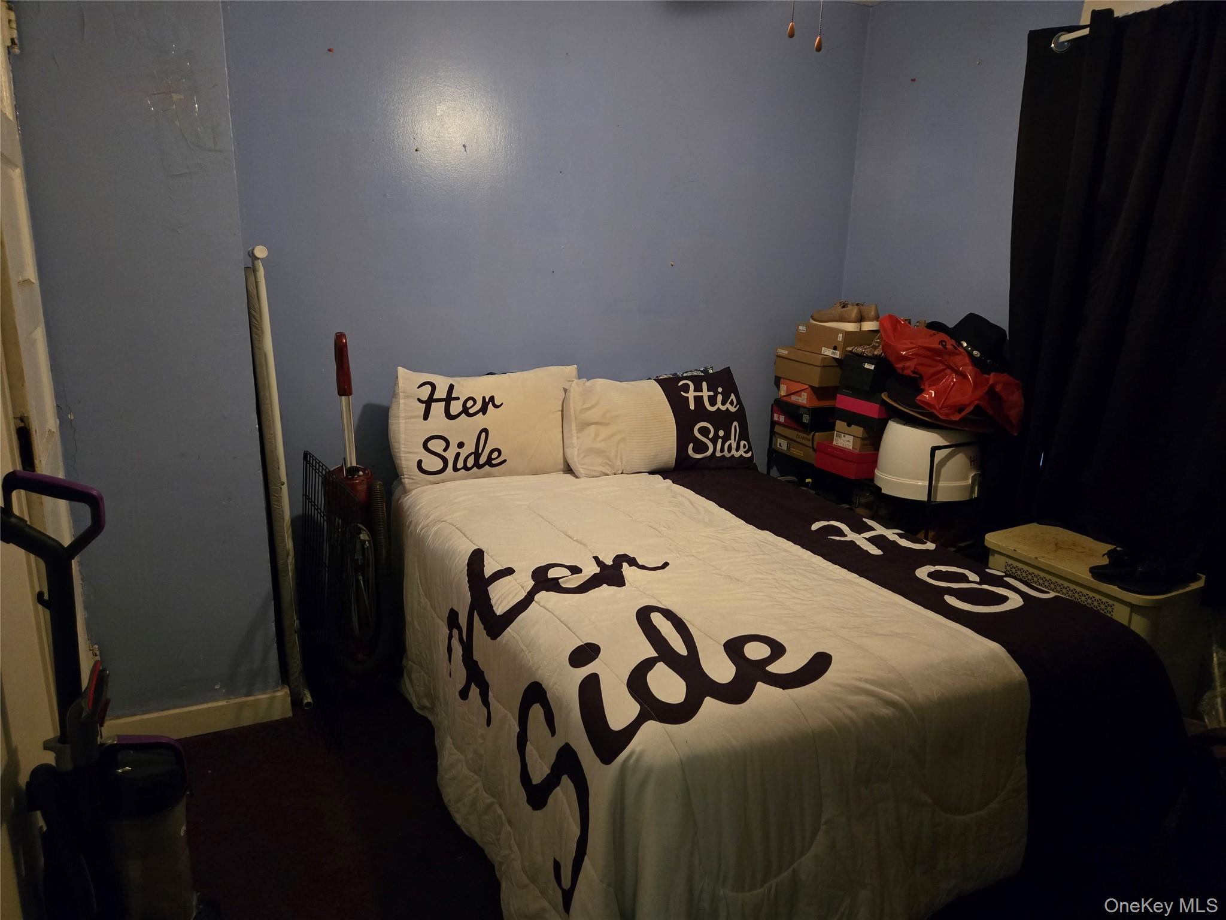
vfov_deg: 58.9
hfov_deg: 73.9
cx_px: 613
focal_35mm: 23
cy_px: 460
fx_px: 815
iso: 1000
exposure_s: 1/60
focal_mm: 5.4
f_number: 1.8
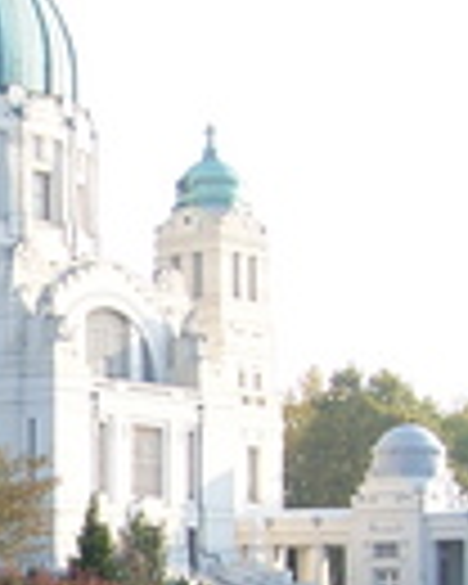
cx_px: -198
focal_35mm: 128
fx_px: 2216
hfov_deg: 11.6
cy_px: 567
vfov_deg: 14.8
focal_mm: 6.3
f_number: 2.8
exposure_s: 1/250
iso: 80
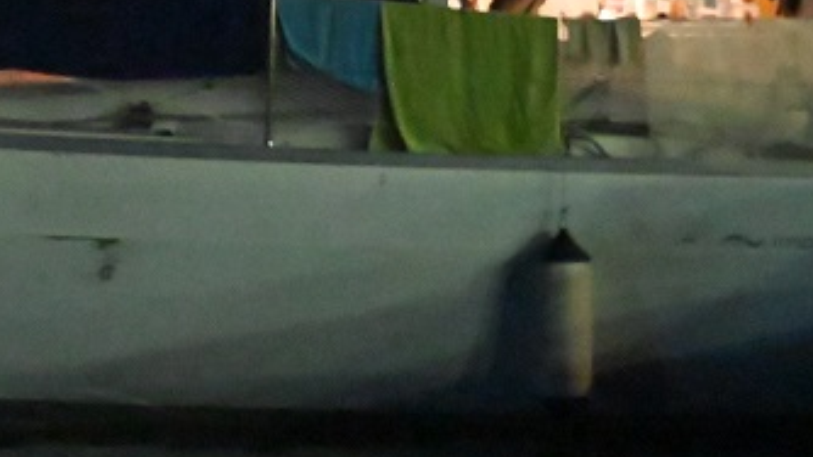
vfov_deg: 3.7
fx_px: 7029
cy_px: -439
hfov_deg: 6.6
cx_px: -122
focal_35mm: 326
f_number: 4.5
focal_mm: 80
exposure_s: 1/20
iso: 25600
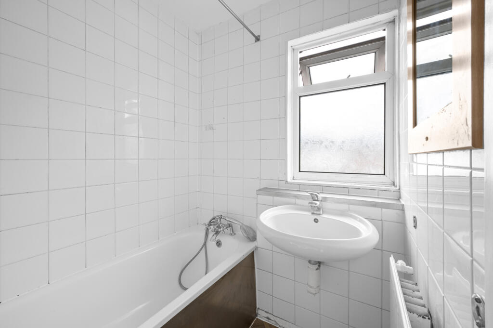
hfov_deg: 104.3
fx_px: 192
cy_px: 164
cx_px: 246
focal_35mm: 14
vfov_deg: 81.1
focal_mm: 14
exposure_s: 1.3
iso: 200
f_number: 16
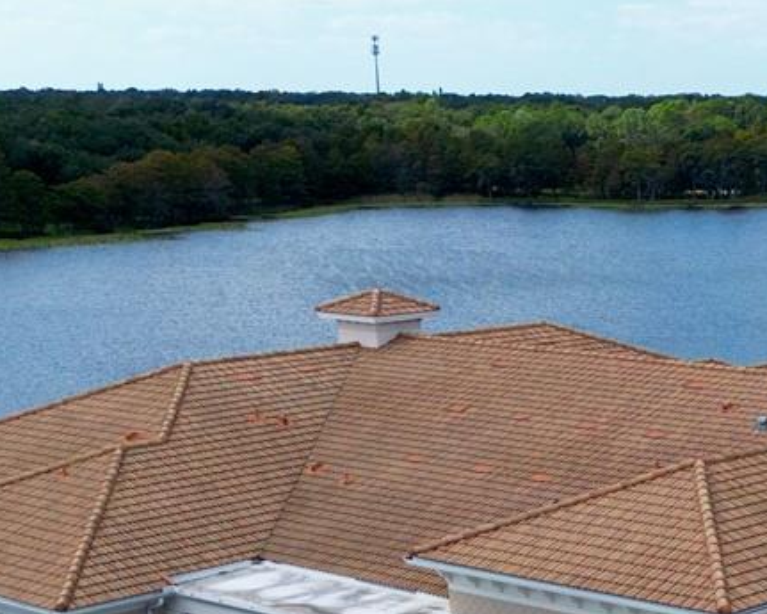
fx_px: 1975
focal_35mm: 87
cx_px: 845
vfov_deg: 17.3
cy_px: 609
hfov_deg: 20.9
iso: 150
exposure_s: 1/3000
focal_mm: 6.72
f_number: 1.7
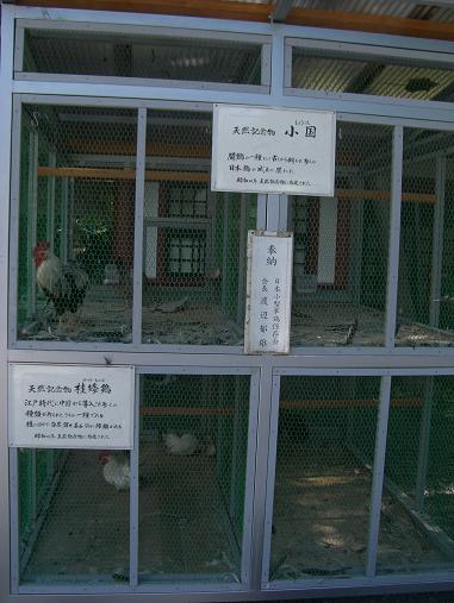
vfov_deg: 48.9
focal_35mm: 38
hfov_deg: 37.8
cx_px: 227
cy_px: 302
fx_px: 664
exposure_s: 1/160
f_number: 2.7
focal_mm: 6.2
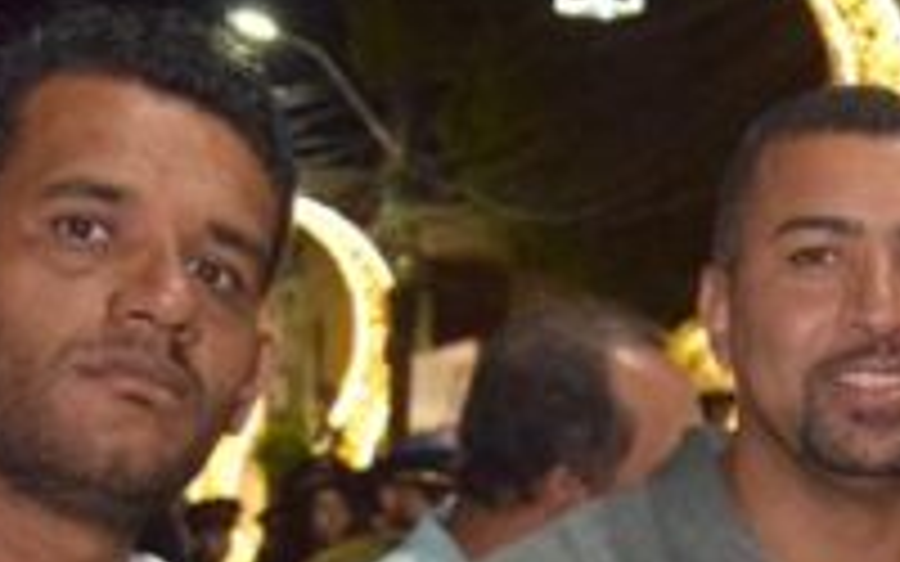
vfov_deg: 9.4
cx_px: 846
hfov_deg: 15.2
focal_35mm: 136
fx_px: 3336
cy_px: 863
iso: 3200
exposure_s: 1/60
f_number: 3.8
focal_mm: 24
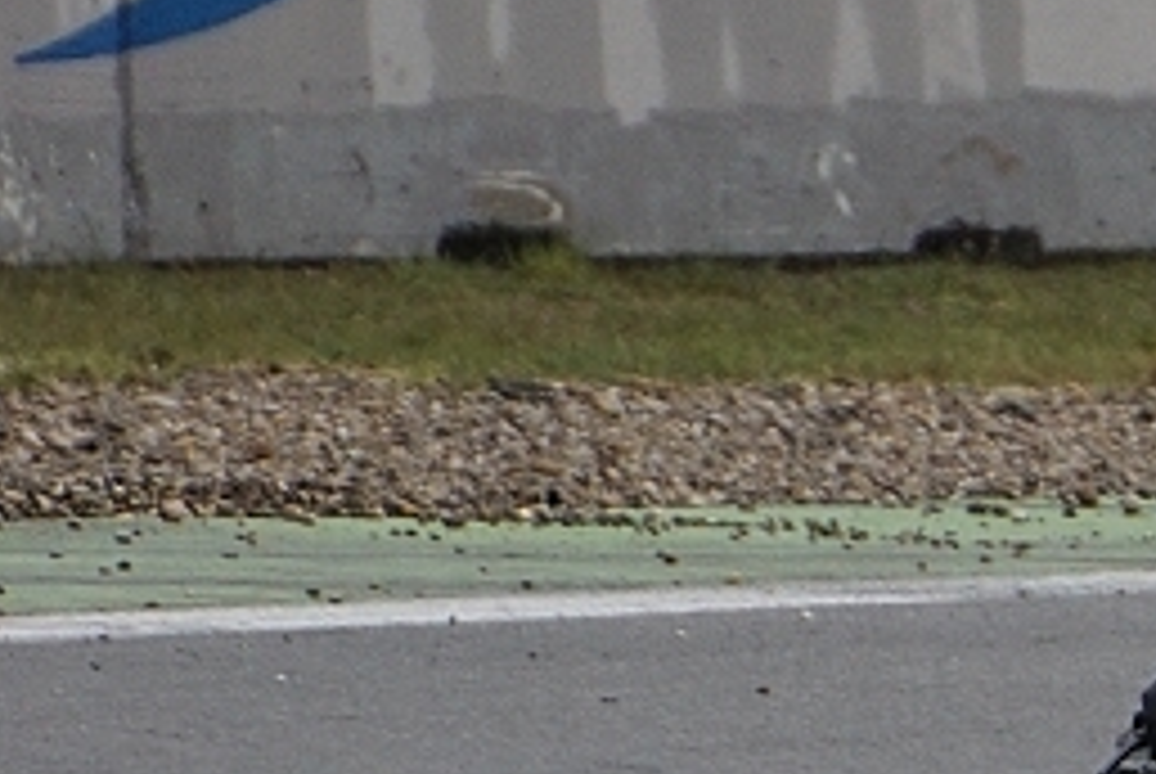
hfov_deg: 1.1
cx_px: 2838
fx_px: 59922
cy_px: 902
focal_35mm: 1864
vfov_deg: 0.7
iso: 500
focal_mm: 250
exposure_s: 1/800
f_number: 6.3
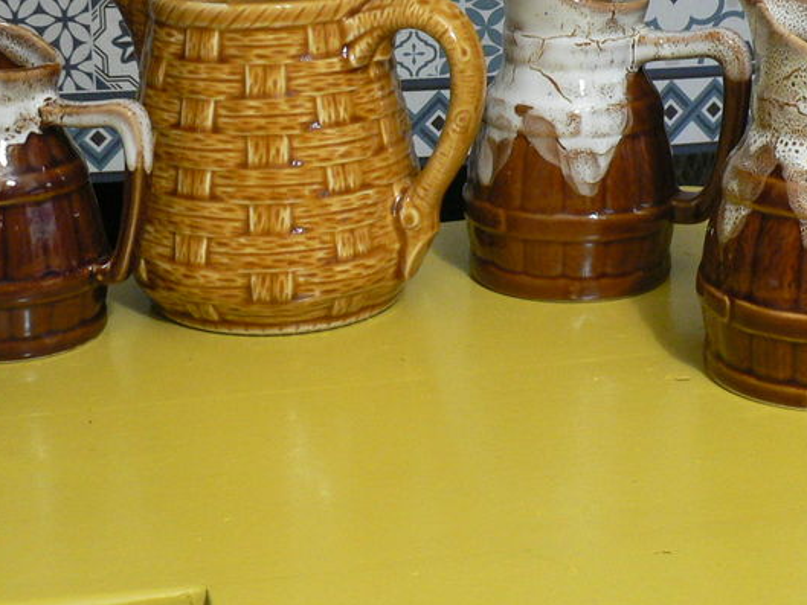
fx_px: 1586
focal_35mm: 68
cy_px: 145
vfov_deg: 21.4
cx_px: 403
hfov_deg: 28.6
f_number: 2.8
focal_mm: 6
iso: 200
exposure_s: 1/10
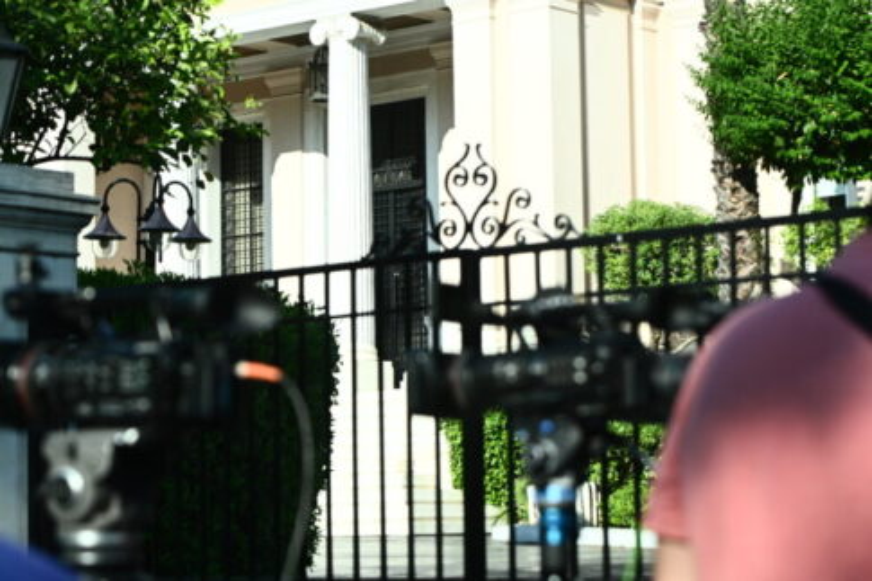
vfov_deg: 13.0
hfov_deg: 19.5
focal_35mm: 105
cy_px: 290
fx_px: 2542
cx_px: 436
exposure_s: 1/4000
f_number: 3.5
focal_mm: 70
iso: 400
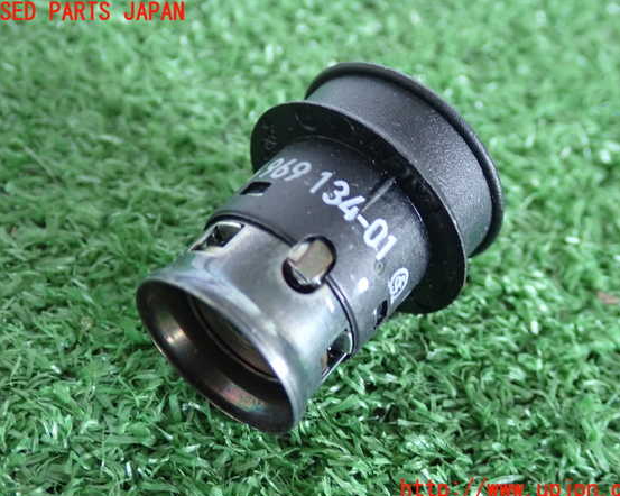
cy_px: 251
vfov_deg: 28.6
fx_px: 972
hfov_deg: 35.4
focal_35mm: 53
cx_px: 317
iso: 800
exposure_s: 1/30
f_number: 3.2
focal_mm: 9.01
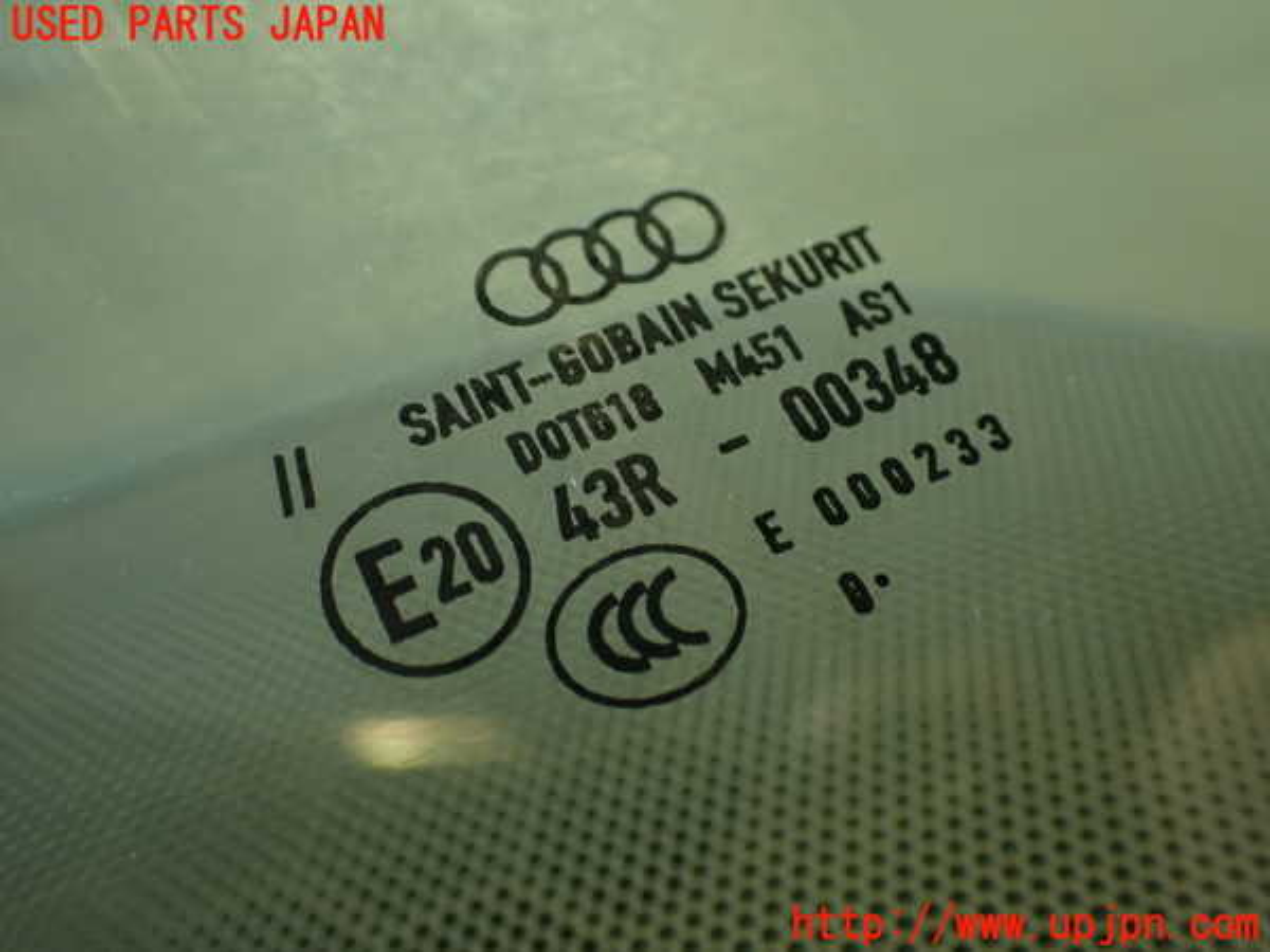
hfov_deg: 51.4
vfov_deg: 39.7
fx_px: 1321
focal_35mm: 36
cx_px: 635
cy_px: 476
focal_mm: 6.37
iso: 200
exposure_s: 1/40
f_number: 2.5
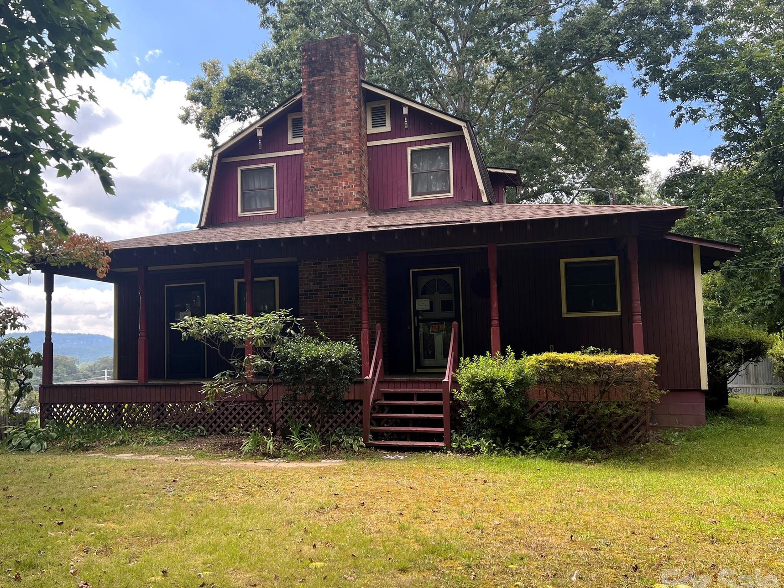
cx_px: 345
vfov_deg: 45.4
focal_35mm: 31
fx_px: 702
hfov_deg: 58.2
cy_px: 304
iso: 50
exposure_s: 1/666
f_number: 1.5
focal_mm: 5.7
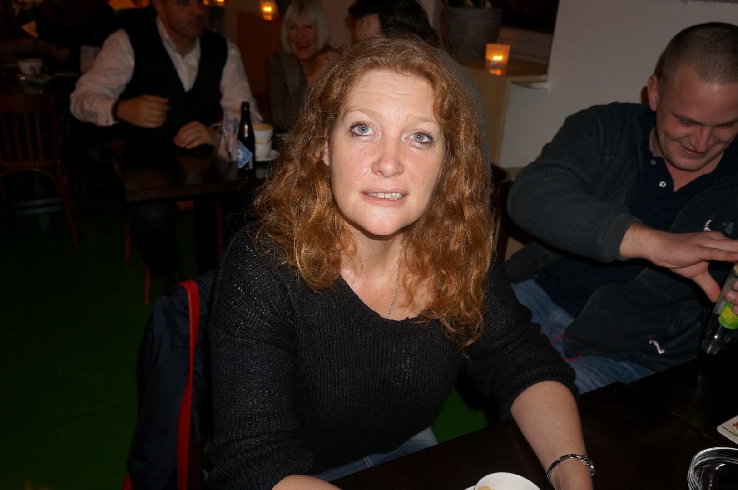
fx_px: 614
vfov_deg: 43.5
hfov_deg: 62.0
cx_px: 369
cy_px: 245
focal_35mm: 30
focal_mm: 20
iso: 800
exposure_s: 1/60
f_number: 4
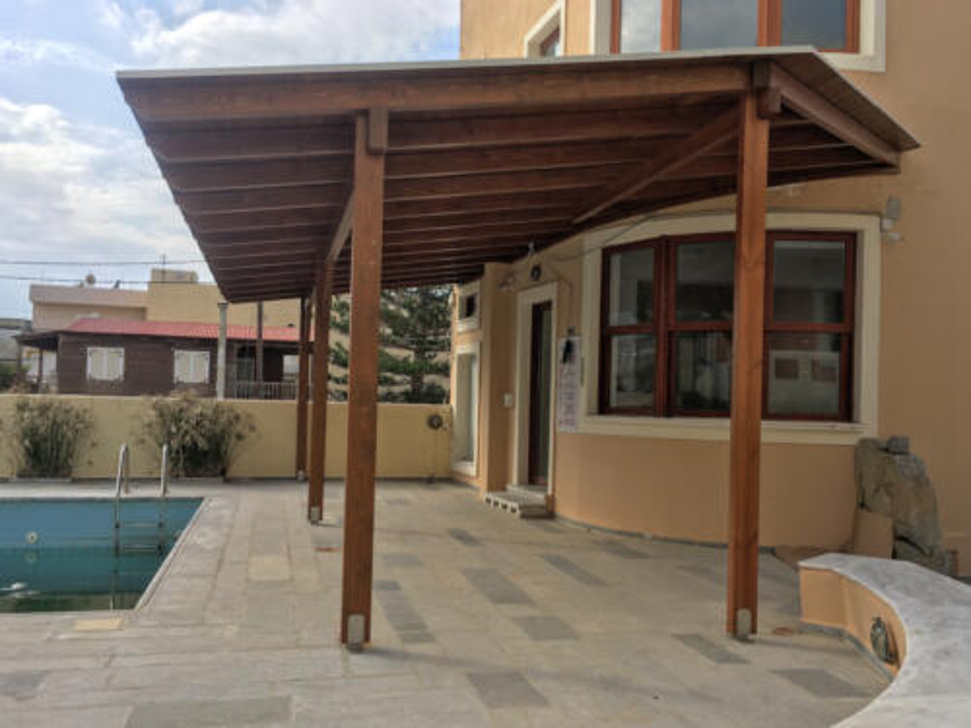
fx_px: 813
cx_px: 486
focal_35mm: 29
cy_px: 364
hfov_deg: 61.7
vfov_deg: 48.2
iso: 25
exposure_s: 1/1148
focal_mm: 4.15
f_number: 2.2
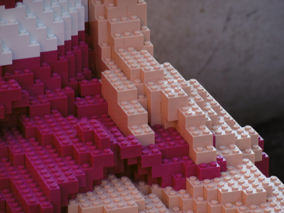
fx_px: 2363
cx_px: 142
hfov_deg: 6.9
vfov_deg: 5.2
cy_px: 106
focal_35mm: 288
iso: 100
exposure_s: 1/100
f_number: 6.3
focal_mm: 51.6
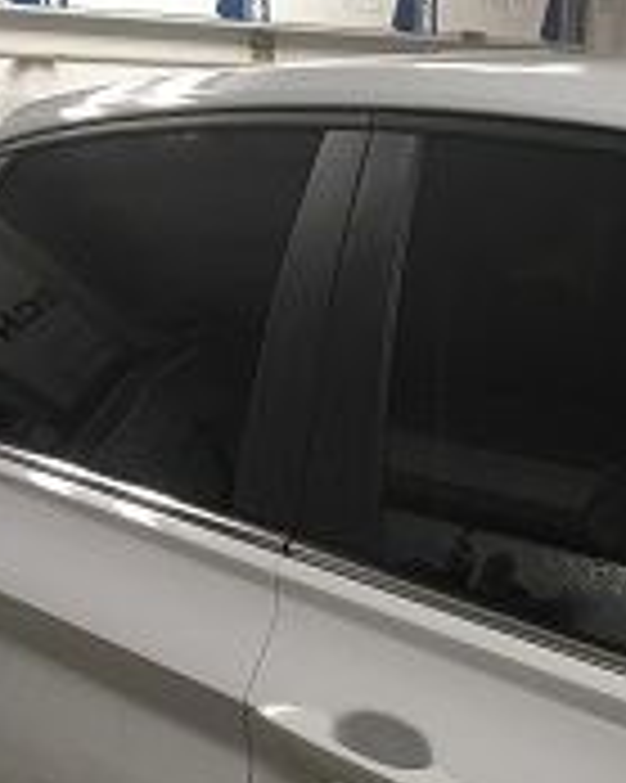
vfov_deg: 25.1
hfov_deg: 20.2
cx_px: 477
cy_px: 578
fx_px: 1738
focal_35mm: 75
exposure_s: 1/30
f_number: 2.2
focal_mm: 4.15
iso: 32
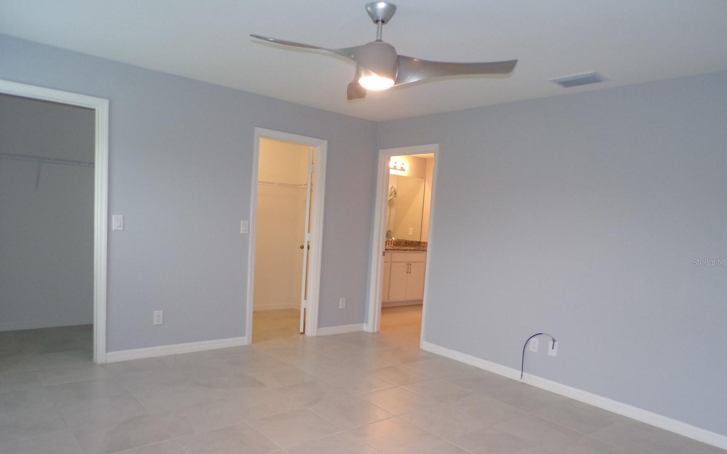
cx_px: 364
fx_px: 515
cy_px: 262
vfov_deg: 47.4
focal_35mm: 26
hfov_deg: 70.4
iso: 200
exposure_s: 1/34
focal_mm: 4.3
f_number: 3
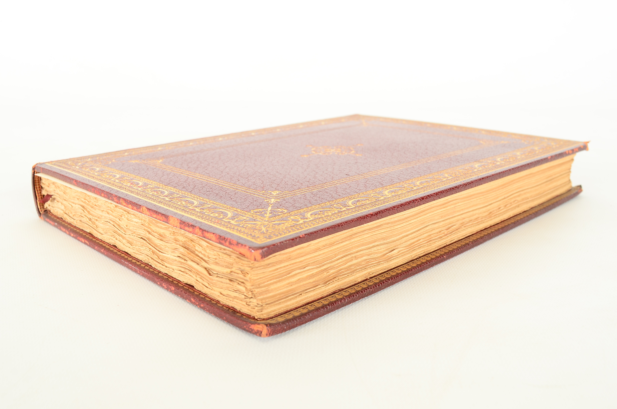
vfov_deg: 36.7
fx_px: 616
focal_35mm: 36
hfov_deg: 53.2
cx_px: 308
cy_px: 204
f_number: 10
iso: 320
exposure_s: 1/60
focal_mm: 24
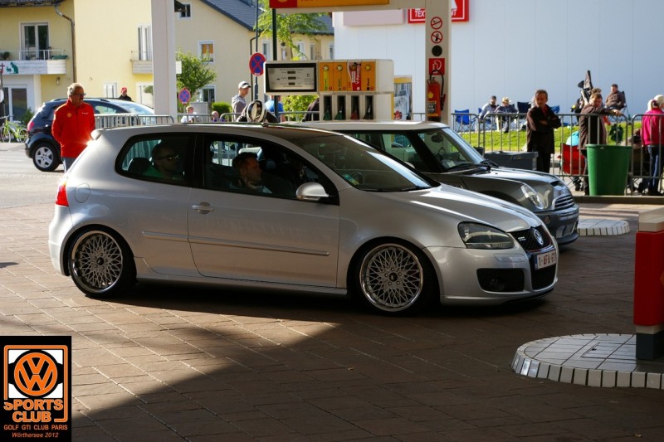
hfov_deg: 24.6
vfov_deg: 16.5
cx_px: 332
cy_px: 221
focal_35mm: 82
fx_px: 1521
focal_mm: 55
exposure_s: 1/180
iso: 200
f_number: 8
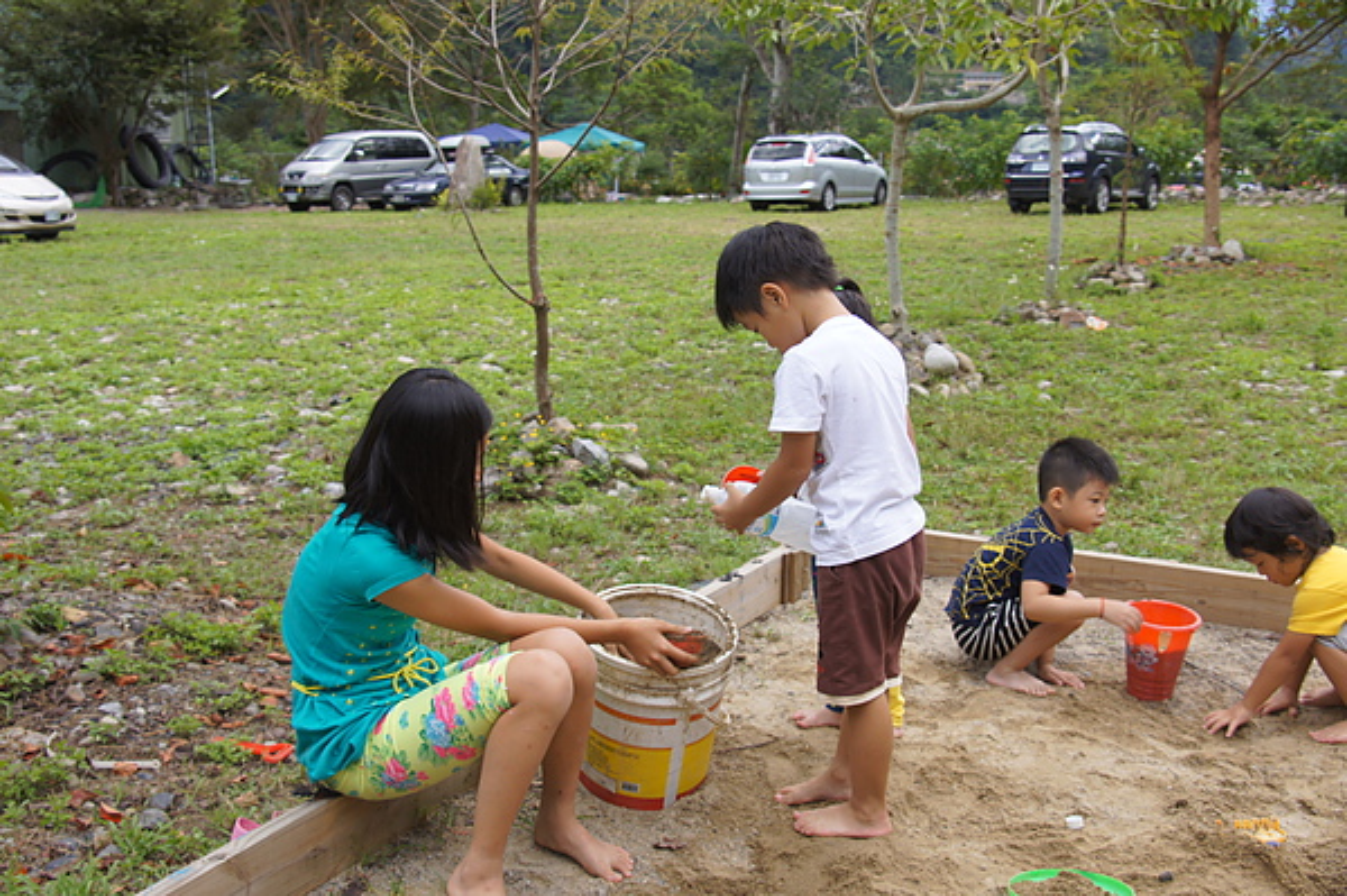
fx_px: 1458
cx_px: 674
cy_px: 448
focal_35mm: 39
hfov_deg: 49.6
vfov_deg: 34.2
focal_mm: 26
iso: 100
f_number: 8
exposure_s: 1/80
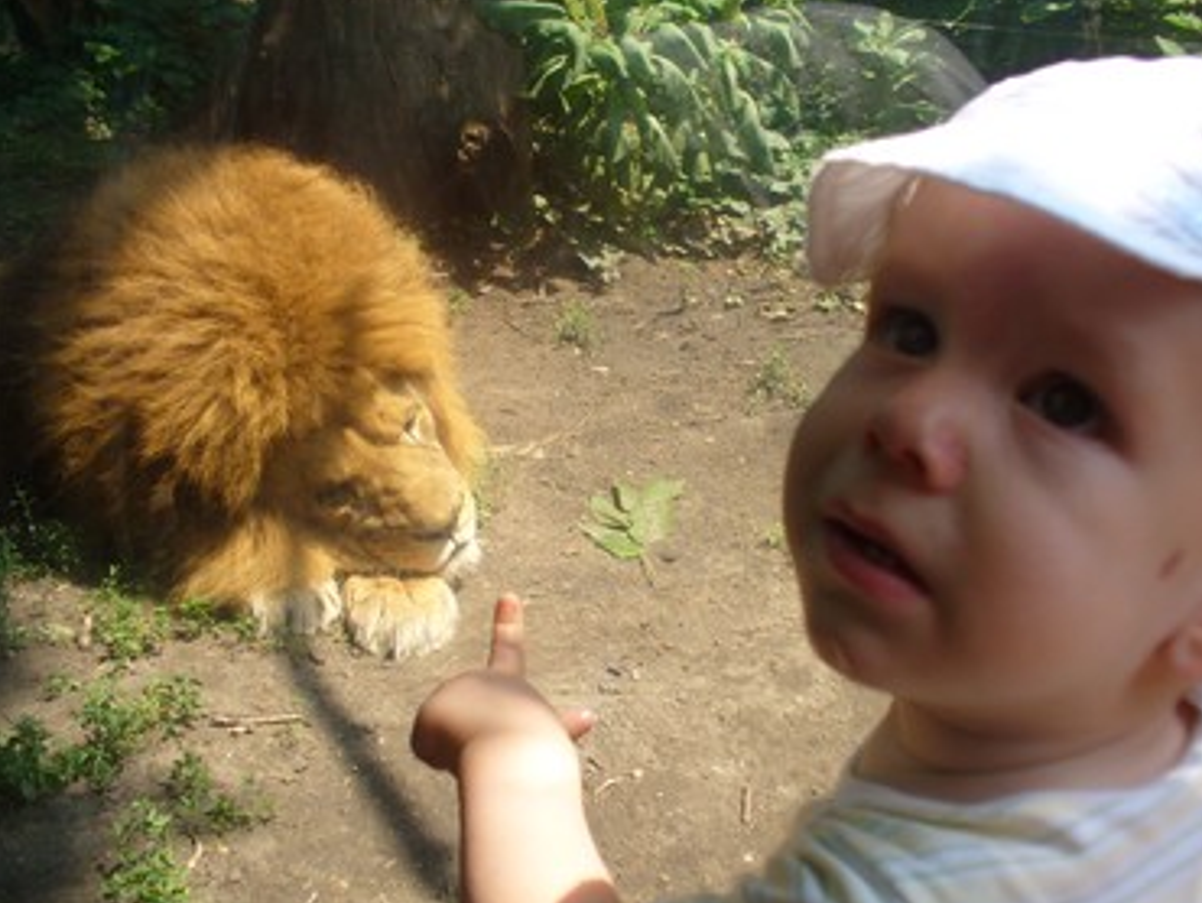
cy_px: 464
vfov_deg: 36.0
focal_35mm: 40
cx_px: 630
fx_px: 1390
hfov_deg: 46.8
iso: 64
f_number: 2.8
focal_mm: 6.1
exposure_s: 1/320
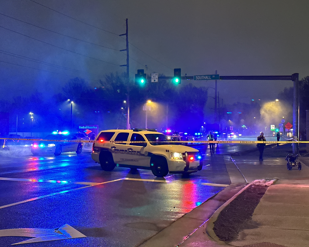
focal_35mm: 51
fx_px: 466
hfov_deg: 36.7
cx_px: 151
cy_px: 123
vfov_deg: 29.7
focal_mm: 6.86
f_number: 1.78
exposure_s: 1/30
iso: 500
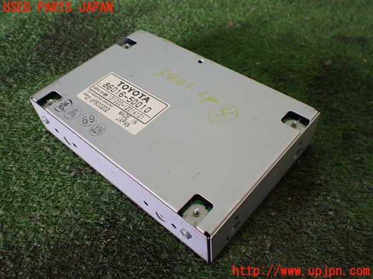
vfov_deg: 46.8
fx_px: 323
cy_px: 140
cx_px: 186
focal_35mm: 30
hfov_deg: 60.0
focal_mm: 5.4
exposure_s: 1/125
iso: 500
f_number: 2.3
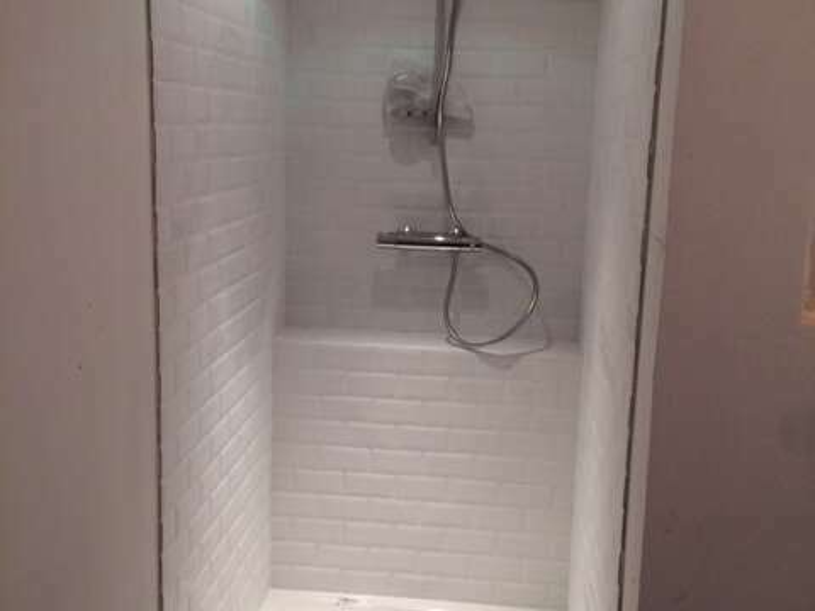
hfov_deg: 61.7
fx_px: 683
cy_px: 306
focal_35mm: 29
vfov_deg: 48.2
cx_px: 408
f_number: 2.2
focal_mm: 4.15
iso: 64
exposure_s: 1/33
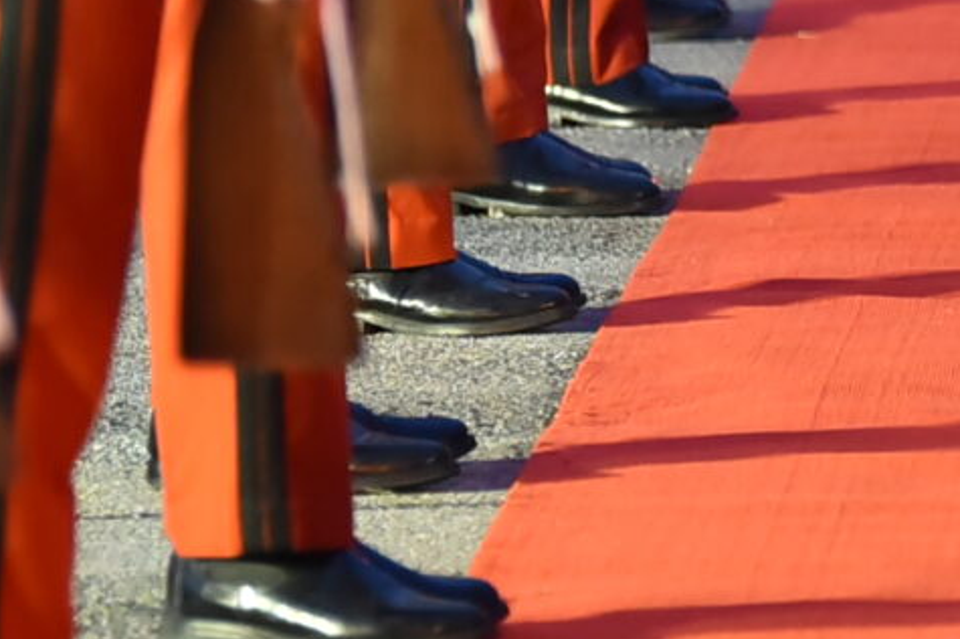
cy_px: -563
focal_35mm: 809
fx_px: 21558
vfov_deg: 1.7
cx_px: 2027
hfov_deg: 2.5
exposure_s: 1/200
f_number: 3.2
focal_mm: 150
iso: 2500
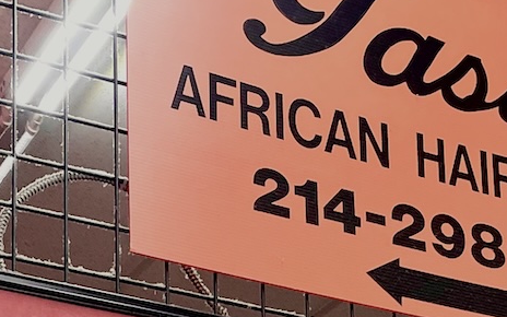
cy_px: 770
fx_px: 1230
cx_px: 132
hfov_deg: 23.1
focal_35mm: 89
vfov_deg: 11.8
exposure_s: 1/120
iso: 80
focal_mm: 4.2
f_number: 1.6
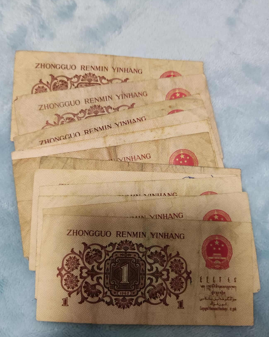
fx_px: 269
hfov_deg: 53.2
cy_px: 174
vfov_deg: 64.1
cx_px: 130
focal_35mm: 27
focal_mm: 4.71
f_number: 1.79
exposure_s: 1/50
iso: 749
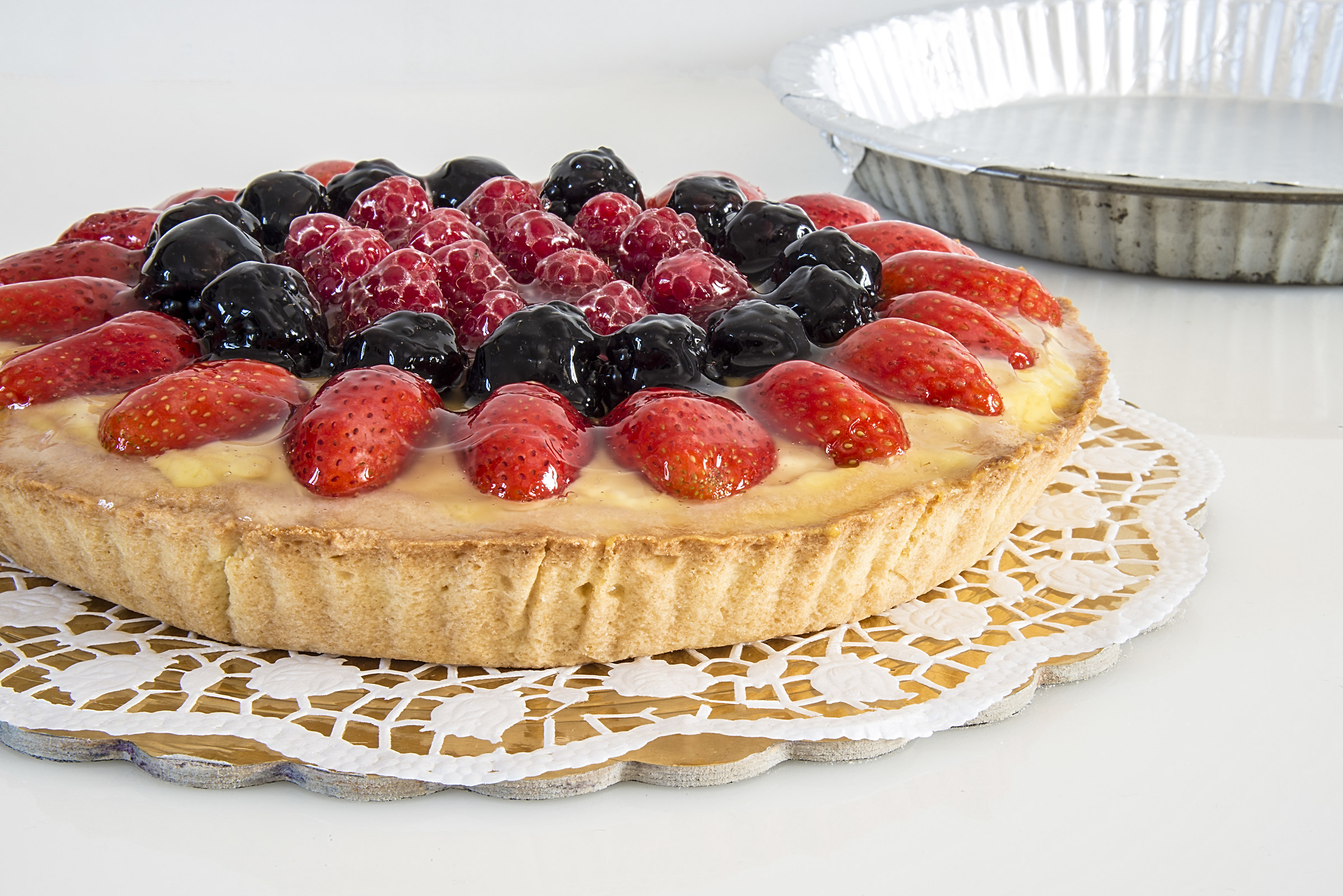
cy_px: 448
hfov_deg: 27.0
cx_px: 672
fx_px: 2798
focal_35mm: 75
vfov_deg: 18.2
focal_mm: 75
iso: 100
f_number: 36
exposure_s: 13
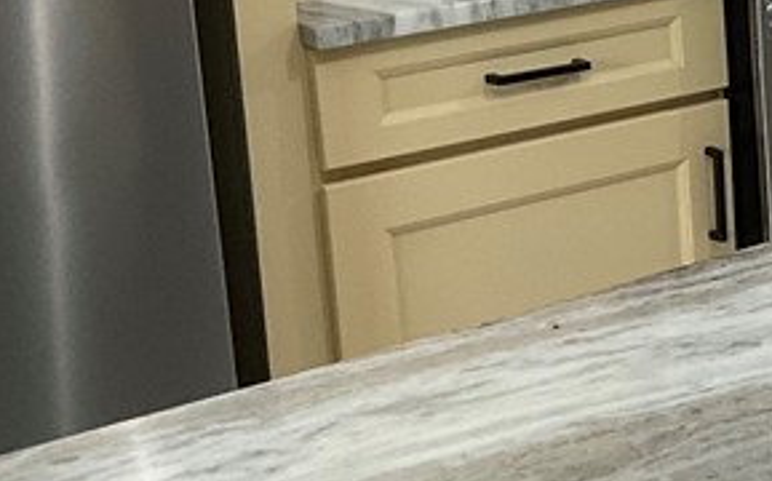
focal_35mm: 109
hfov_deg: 17.0
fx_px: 2291
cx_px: 1207
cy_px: 16
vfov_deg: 11.9
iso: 80
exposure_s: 1/60
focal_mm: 3
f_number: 1.8
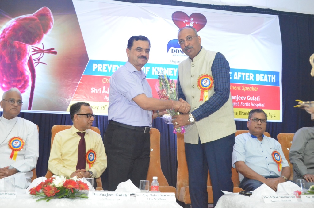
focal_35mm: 45
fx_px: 392
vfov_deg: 29.7
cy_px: 104
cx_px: 157
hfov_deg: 43.7
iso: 6400
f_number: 5
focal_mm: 30
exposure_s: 1/125
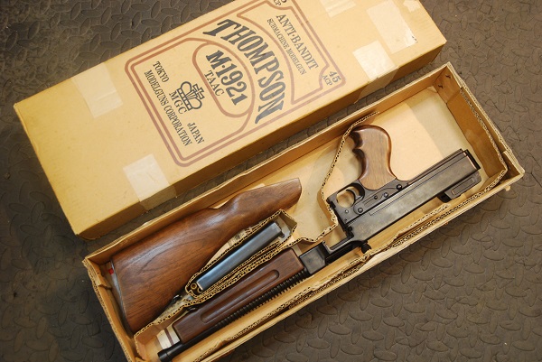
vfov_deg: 35.5
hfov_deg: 51.3
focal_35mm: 38
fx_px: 565
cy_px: 181
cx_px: 271
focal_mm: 25
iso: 640
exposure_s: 1/30
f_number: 3.8
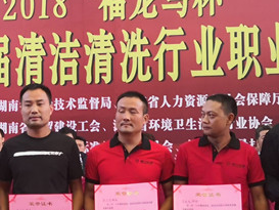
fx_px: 637
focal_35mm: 79
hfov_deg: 24.3
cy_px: 156
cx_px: 49
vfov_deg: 18.6
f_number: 1.6
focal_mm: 3.95
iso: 400
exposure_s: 1/25
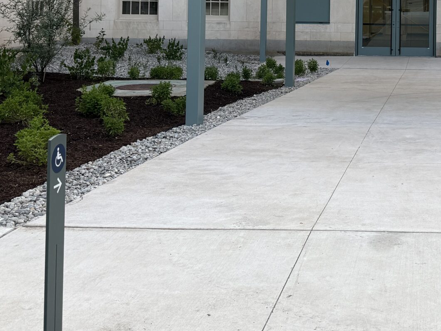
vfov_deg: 23.9
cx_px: 406
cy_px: -17
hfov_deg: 31.5
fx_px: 739
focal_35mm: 58
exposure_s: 1/391
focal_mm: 6.76
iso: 80
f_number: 1.78
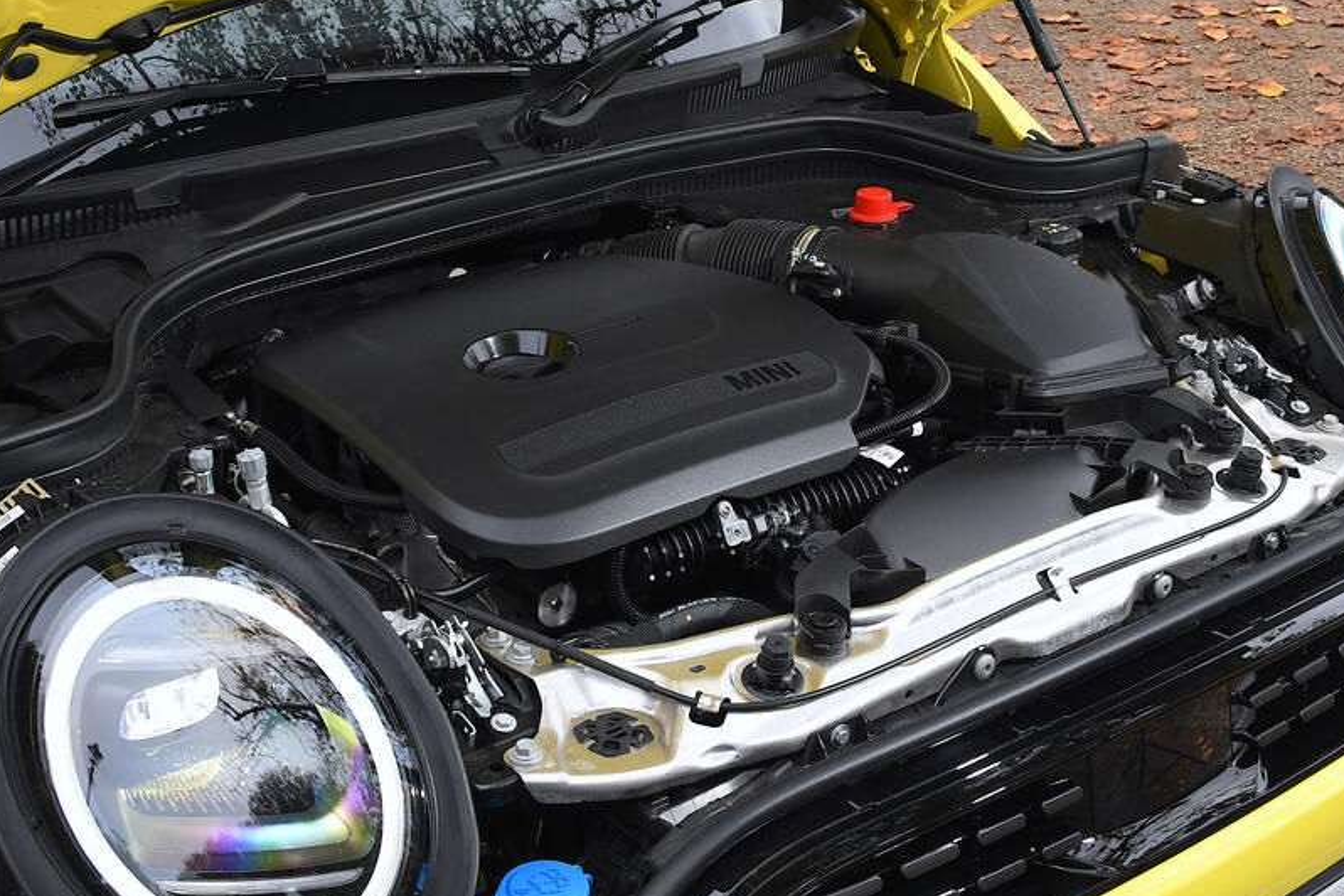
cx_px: 652
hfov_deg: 36.9
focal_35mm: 54
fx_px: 2016
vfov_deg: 24.9
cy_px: 284
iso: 1000
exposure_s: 1/60
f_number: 9
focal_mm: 24
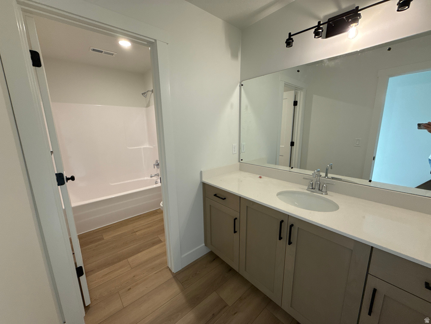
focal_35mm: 14
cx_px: 216
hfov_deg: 102.1
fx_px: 174
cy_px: 162
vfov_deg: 85.7
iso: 200
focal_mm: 2.22
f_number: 2.2
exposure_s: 1/120
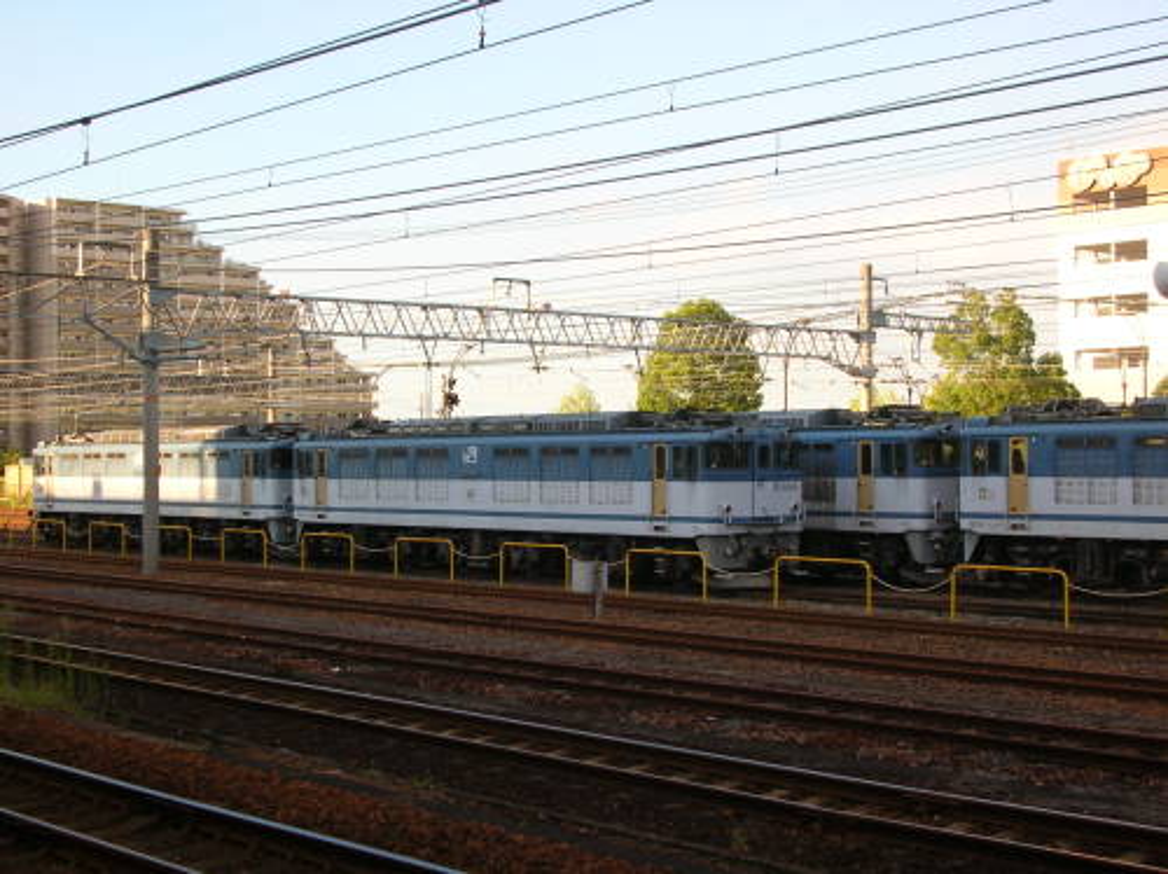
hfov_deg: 33.3
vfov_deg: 25.2
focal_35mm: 58
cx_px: 584
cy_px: 437
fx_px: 1955
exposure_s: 1/228
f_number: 3.5
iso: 50
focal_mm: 9.6
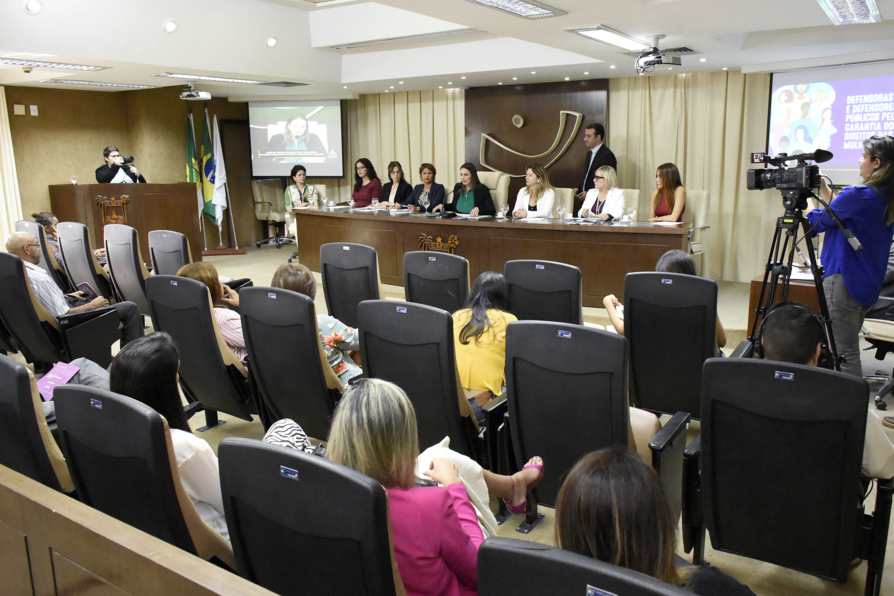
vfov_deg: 46.4
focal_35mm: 28
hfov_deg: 65.5
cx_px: 455
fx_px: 695
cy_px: 291
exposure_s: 1/125
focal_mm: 18
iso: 8000
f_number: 5.6
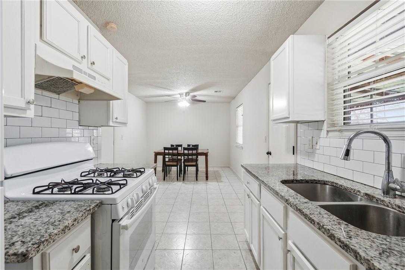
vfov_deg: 77.3
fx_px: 169
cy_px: 135
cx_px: 202
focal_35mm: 15
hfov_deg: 100.4
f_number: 9
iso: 250
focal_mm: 10
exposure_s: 1/13
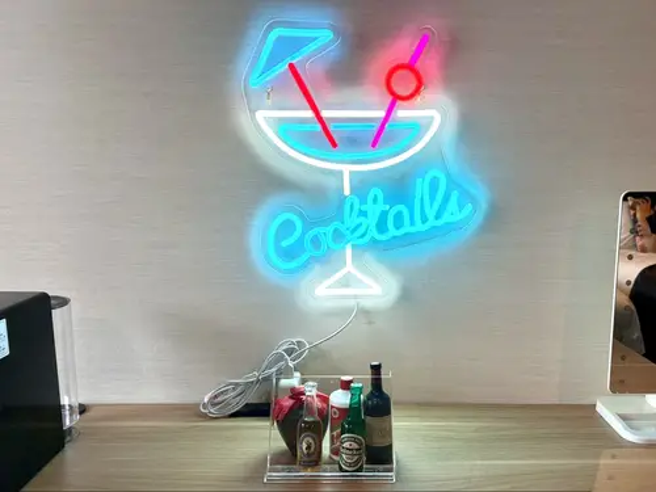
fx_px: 493
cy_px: 246
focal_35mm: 26
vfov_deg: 53.1
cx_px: 328
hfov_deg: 67.3
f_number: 1.5
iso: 50
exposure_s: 1/359
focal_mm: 5.7
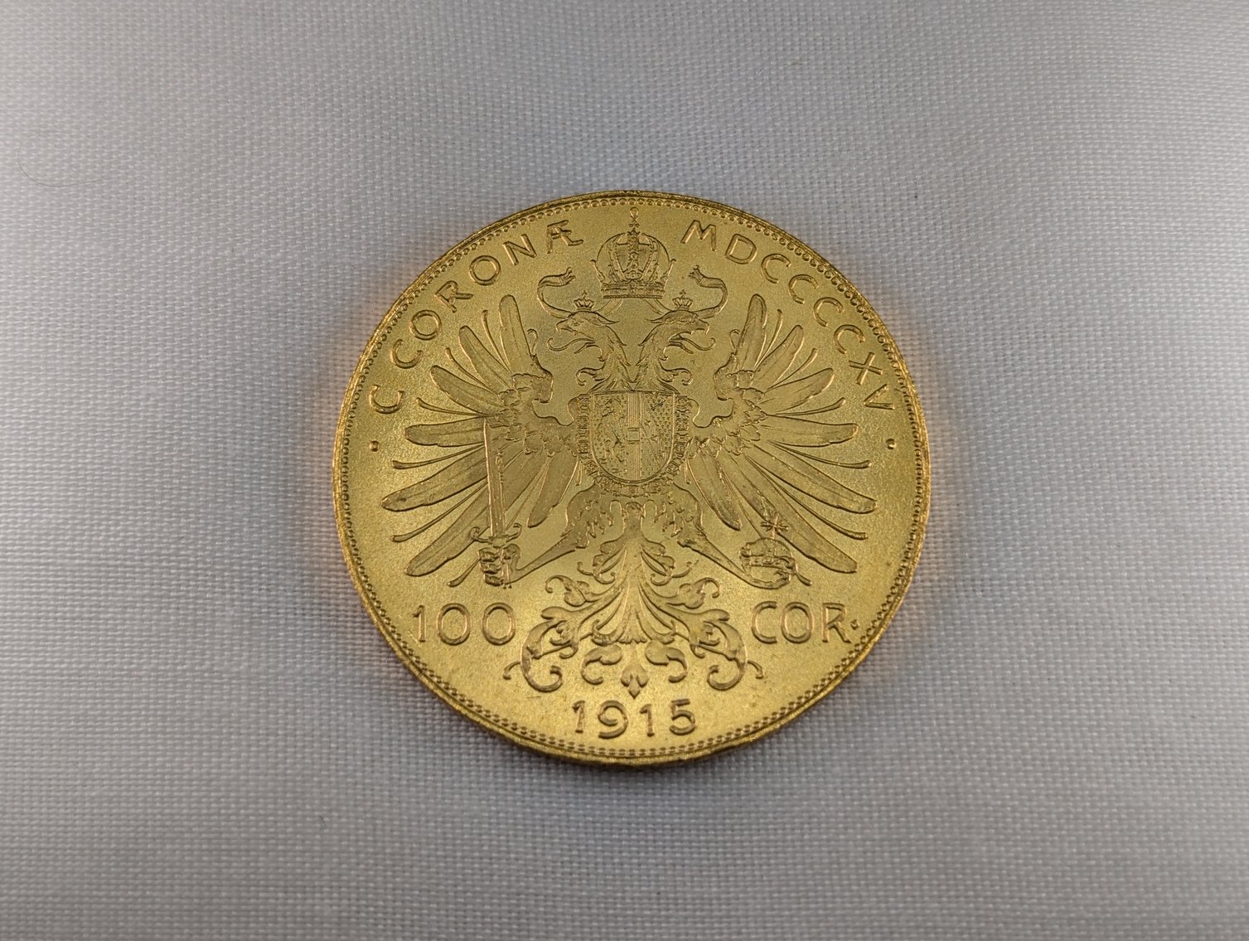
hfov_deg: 38.9
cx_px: 624
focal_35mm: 49
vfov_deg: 29.8
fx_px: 1771
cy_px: 470
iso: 19
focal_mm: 6.9
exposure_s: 1/998
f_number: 1.68
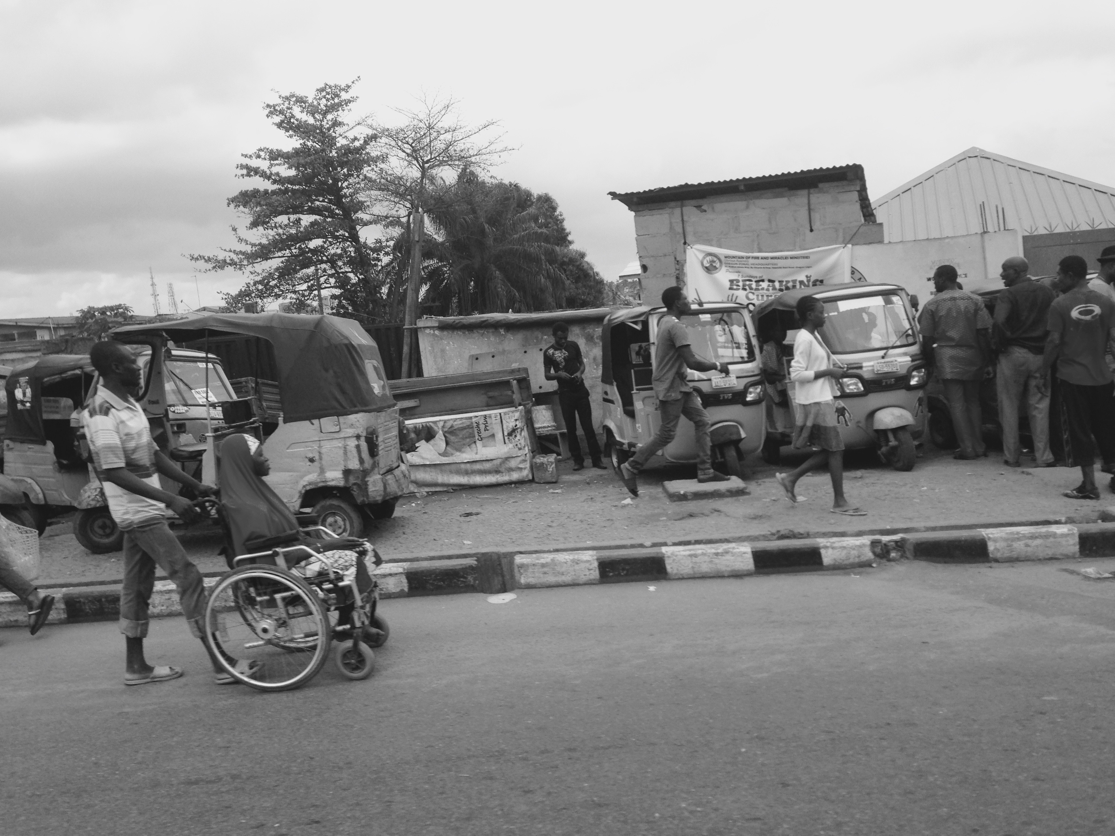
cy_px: 418
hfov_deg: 55.4
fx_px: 1063
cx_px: 558
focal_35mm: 33
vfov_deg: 42.9
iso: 50
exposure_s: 1/874
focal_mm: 4.12
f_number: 2.4
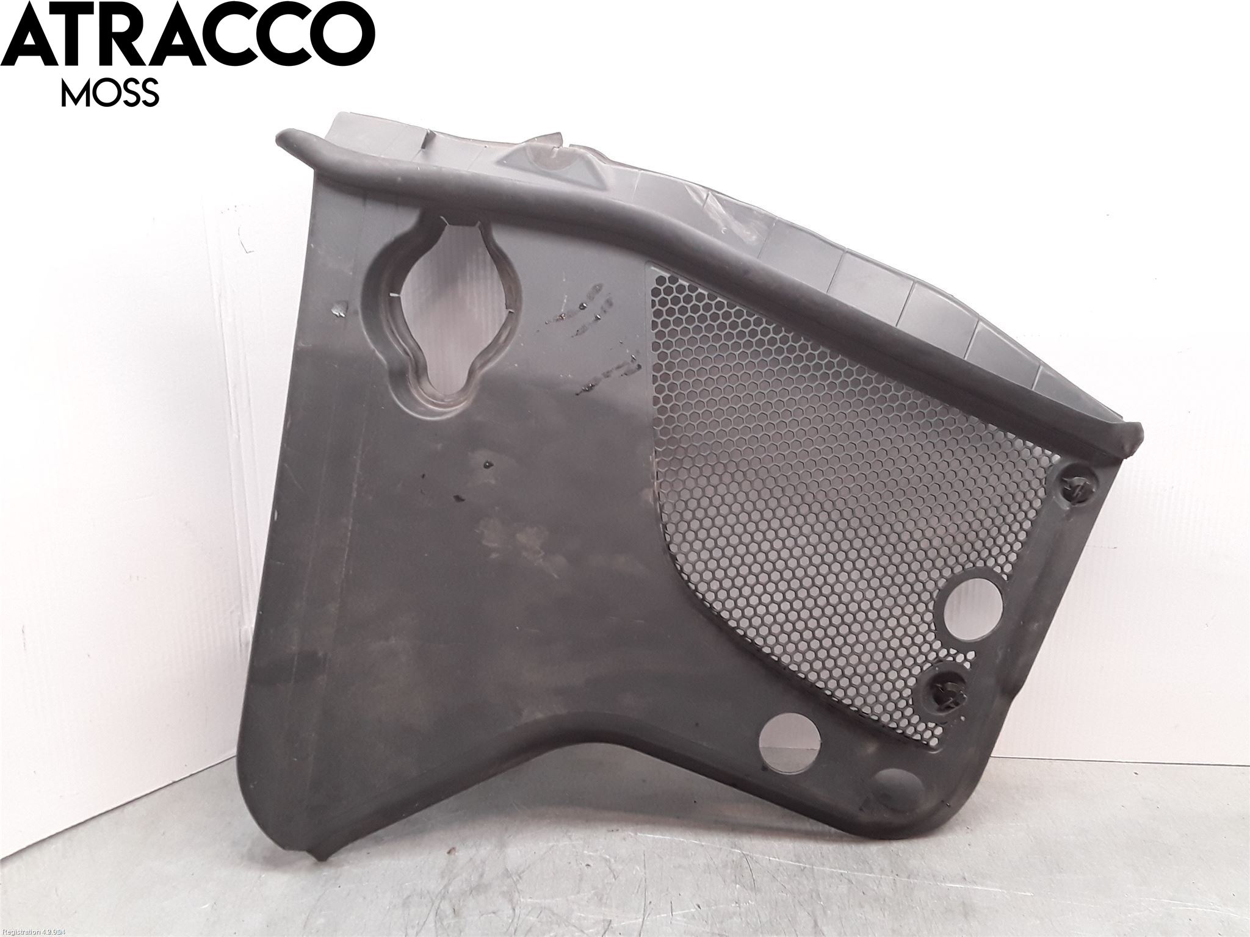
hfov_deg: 63.4
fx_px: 1011
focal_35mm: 28
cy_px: 468
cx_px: 625
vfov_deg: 49.7
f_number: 1.9
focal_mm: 2.91
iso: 80
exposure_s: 1/50
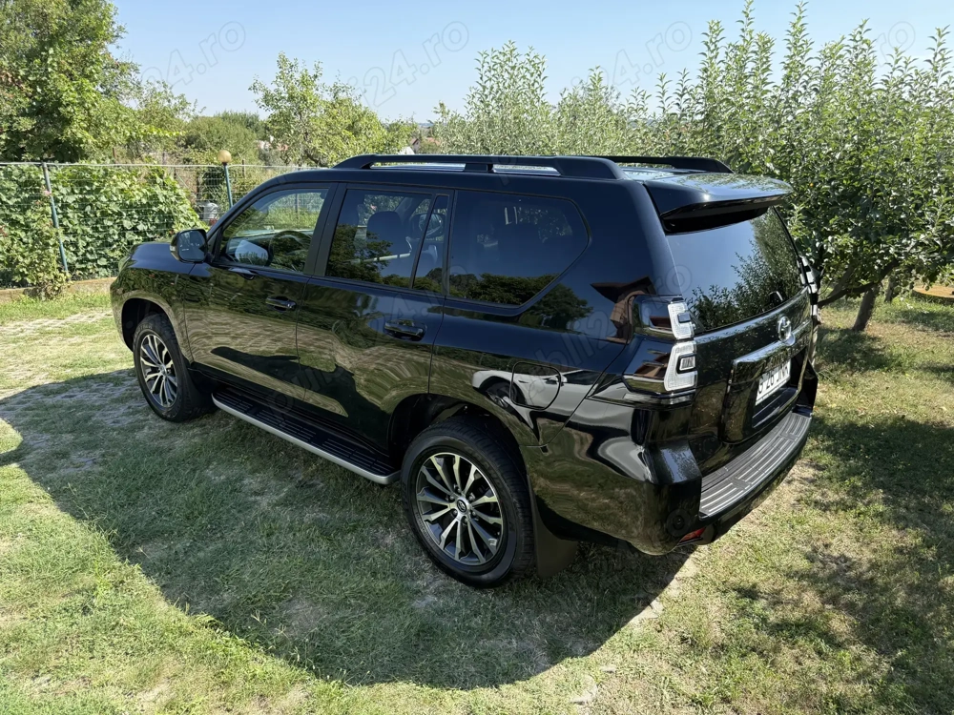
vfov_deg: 56.8
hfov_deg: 71.6
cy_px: 358
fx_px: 661
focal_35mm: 24
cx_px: 477
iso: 100
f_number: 1.78
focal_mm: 6.76
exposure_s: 1/1314
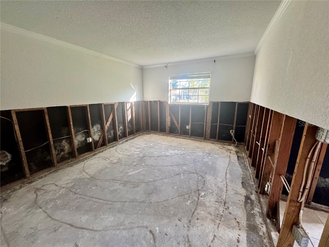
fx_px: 133
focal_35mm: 14
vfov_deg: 85.7
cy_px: 124
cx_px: 164
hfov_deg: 102.1
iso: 250
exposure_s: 1/99
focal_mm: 2.22
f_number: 2.2
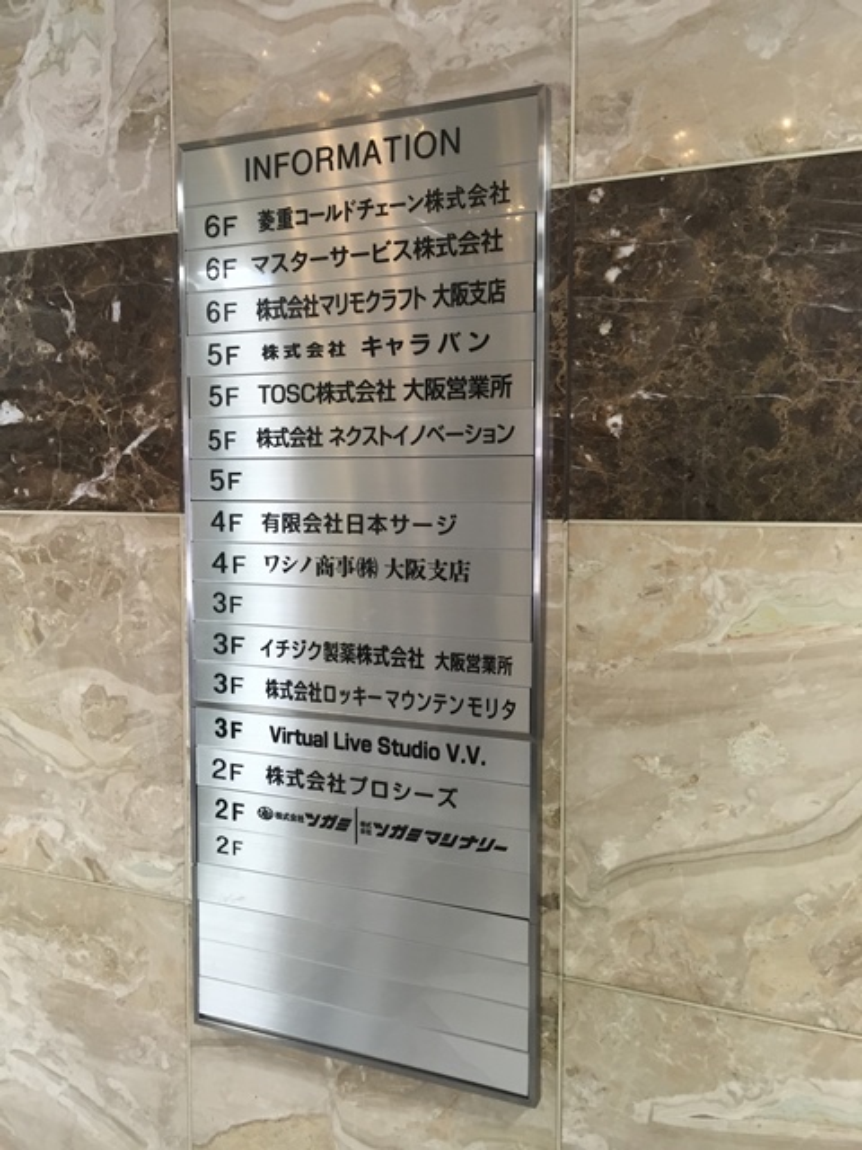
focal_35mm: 29
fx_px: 963
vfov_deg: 61.7
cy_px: 575
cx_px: 431
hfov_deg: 48.2
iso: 64
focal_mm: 4.15
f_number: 2.2
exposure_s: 1/30
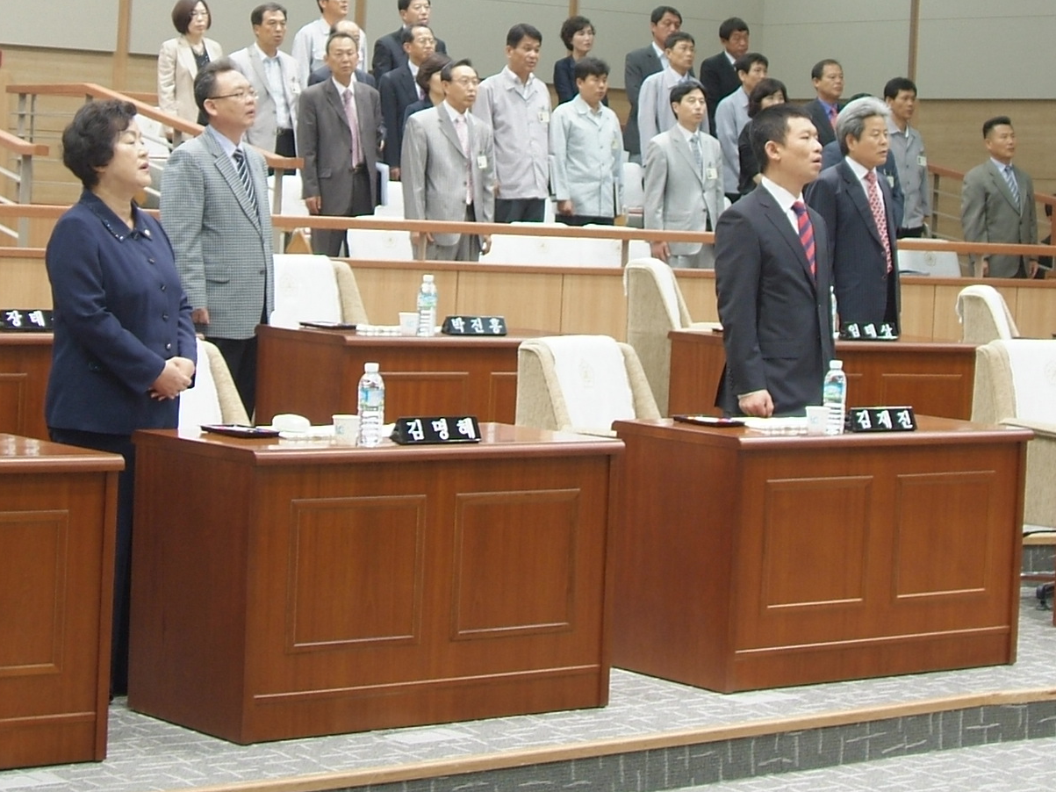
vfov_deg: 16.9
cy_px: 217
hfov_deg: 22.5
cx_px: 628
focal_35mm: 87
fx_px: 2654
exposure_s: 1/20
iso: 400
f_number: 2.8
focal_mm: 24
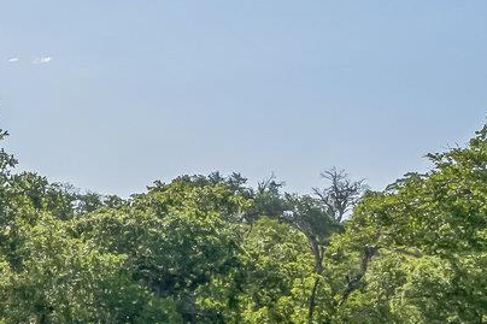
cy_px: 294
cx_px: -489
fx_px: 960
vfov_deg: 18.8
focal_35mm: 71
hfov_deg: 18.5
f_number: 8
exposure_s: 1/640
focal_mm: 14
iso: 100
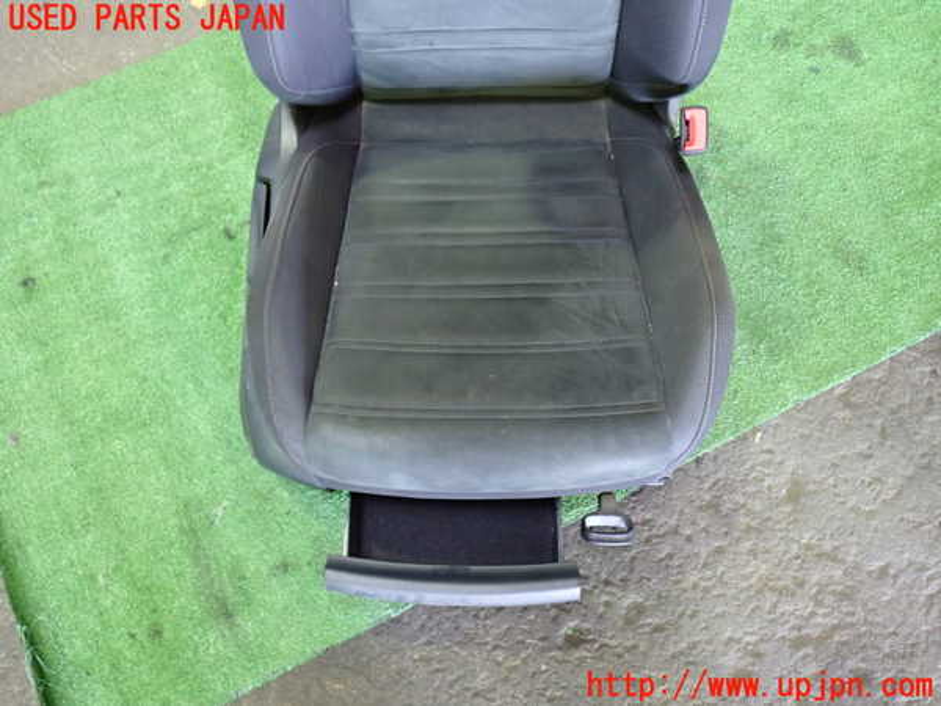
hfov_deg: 60.0
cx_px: 470
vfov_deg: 46.8
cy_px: 353
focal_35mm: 30
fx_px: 816
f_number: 2.3
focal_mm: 5.4
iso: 640
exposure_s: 1/30
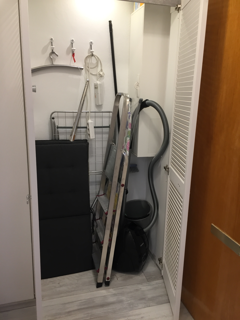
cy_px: 160
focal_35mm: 29
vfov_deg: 61.7
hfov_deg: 48.2
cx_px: 120
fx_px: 268
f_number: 2.2
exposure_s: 1/33
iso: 80
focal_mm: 4.15
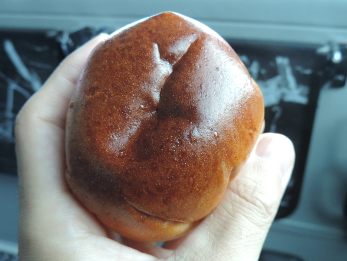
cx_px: 174
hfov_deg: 52.6
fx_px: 351
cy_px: 130
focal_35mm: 35
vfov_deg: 40.7
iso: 360
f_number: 3.3
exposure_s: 1/50
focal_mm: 6.2
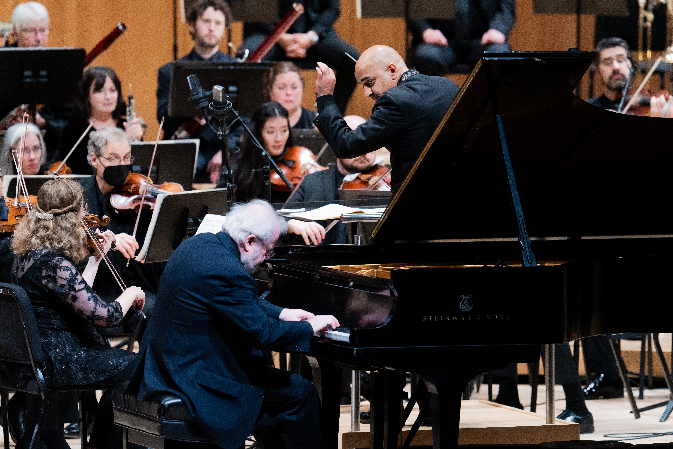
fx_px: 7477
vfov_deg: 3.4
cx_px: 336
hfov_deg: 5.2
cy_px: 224
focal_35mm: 400
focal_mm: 400
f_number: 4.5
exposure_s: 1/250
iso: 1600
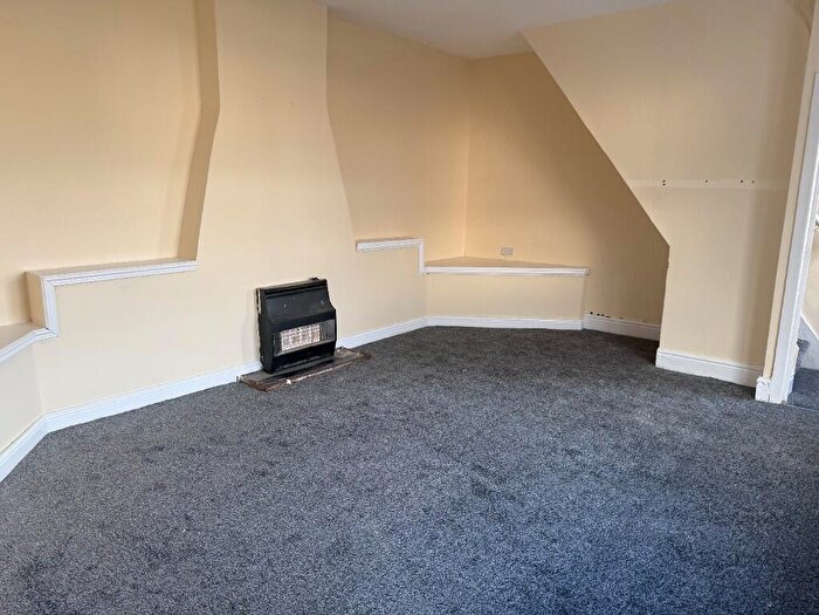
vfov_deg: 56.8
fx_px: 568
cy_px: 308
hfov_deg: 71.6
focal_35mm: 24
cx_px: 410
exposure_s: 1/121
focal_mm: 6.76
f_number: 1.78
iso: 100
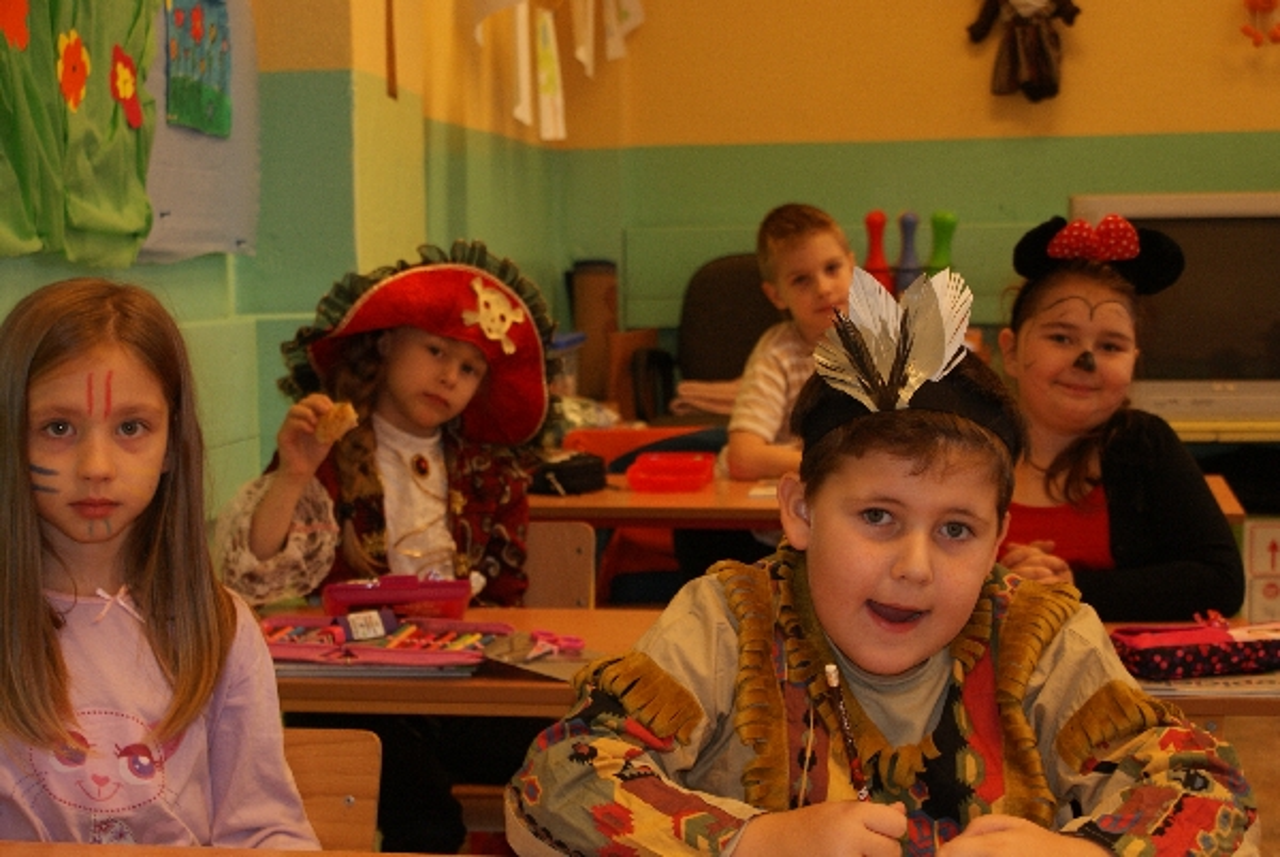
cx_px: 640
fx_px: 2136
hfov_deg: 33.4
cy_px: 428
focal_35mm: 60
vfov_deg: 22.7
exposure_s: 1/60
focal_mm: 40
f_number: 5.6
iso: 400
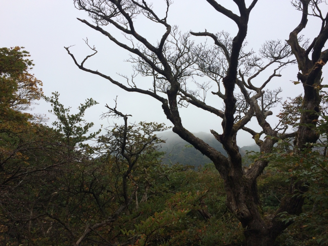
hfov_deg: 60.0
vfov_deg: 46.8
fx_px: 284
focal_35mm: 30
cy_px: 123
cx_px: 164
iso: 32
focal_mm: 4.12
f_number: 2.2
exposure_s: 1/1466
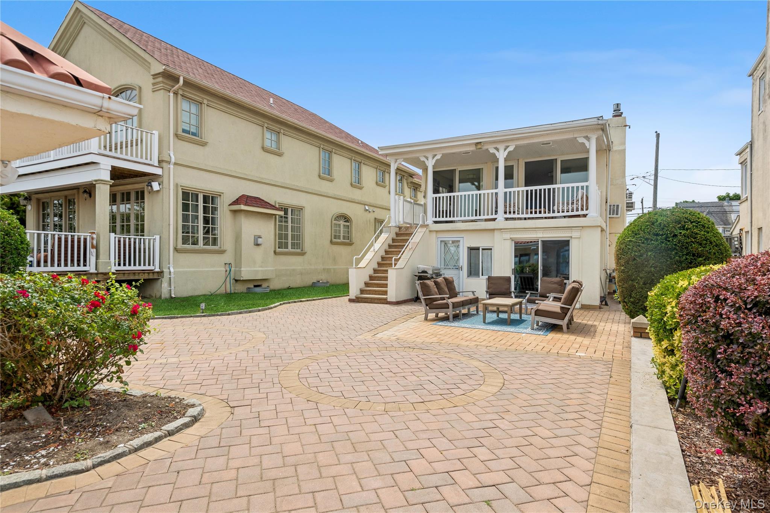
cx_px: 385
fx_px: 428
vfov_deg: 61.9
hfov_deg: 84.0
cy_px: 256
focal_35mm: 20
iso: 100
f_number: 11
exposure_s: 1/250
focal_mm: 20
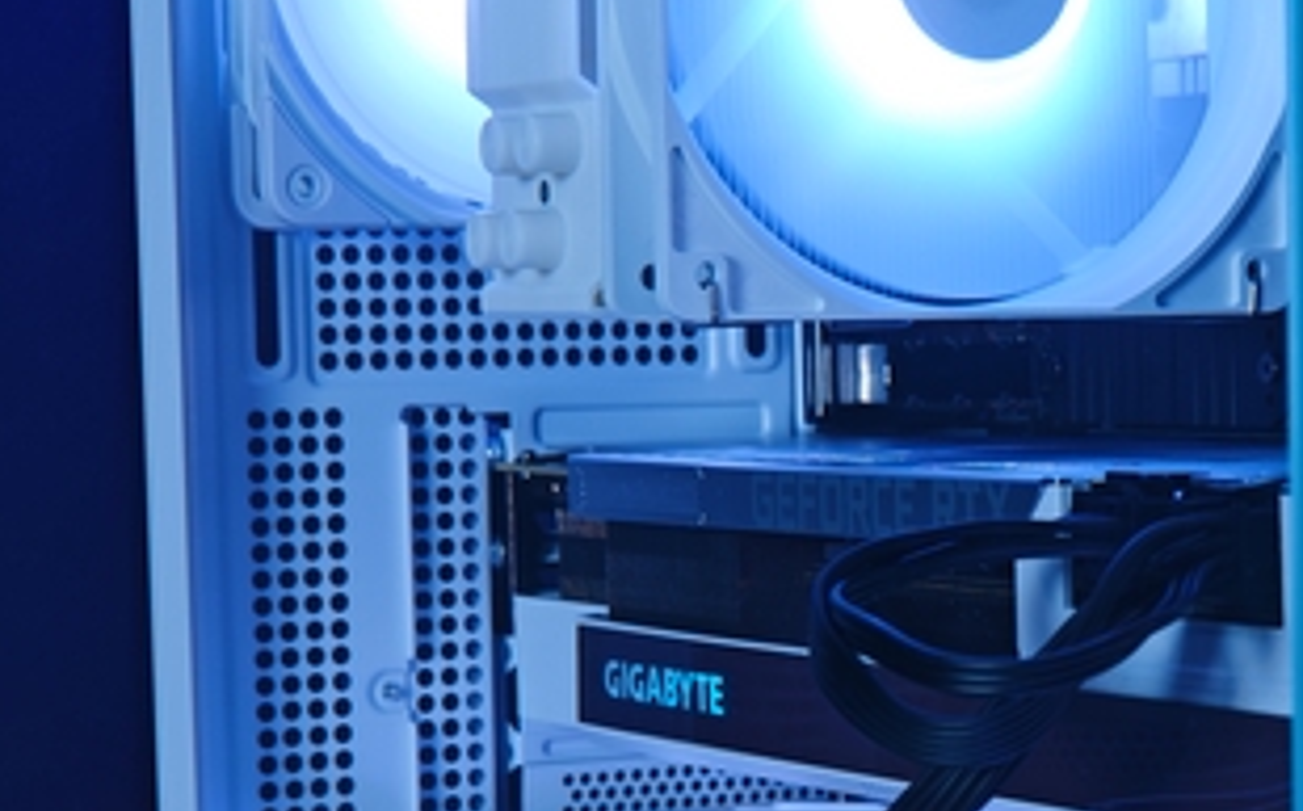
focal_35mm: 63
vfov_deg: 20.3
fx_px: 2235
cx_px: 1190
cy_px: 681
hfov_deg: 30.9
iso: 50
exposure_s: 1/8
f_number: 4
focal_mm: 8.72
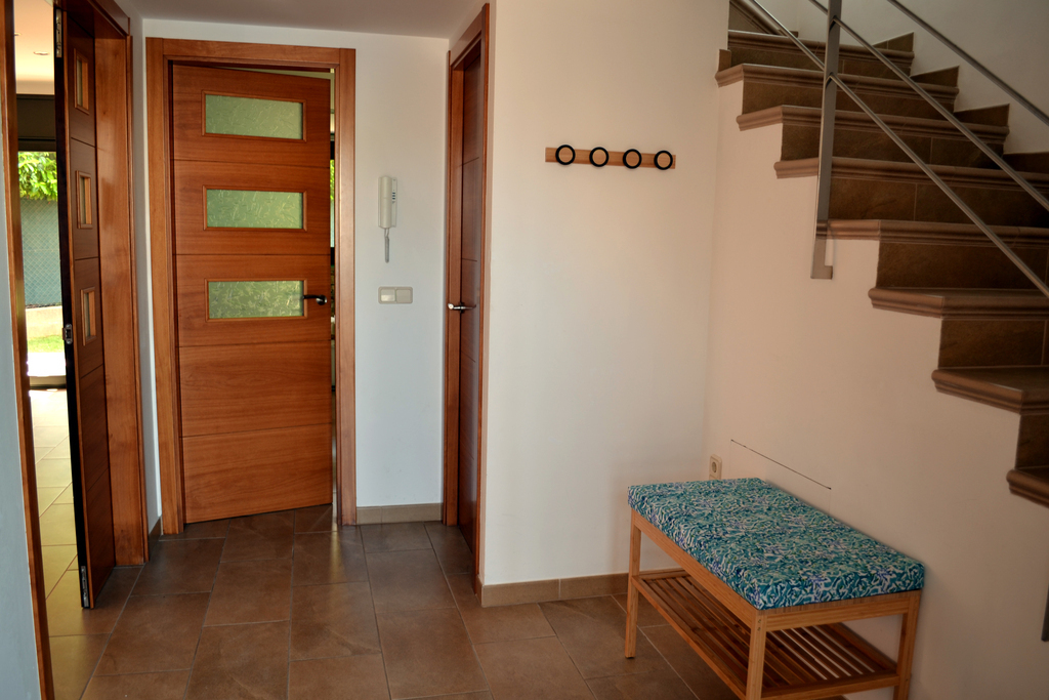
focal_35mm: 27
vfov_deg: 47.9
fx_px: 787
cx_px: 524
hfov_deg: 67.4
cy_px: 350
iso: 100
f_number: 3.5
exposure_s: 1/13
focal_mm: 18
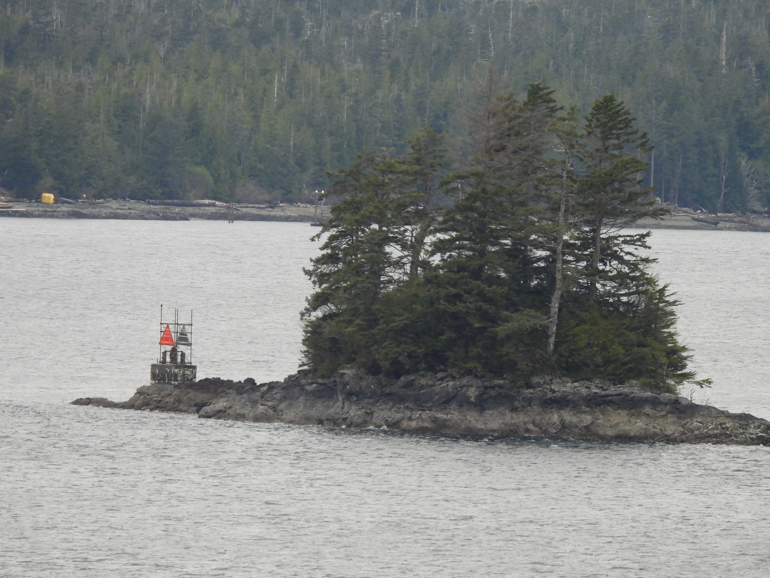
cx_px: 385
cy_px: 289
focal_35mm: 650
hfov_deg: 3.1
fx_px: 14459
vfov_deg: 2.3
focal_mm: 116
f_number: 5.6
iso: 400
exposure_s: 1/400
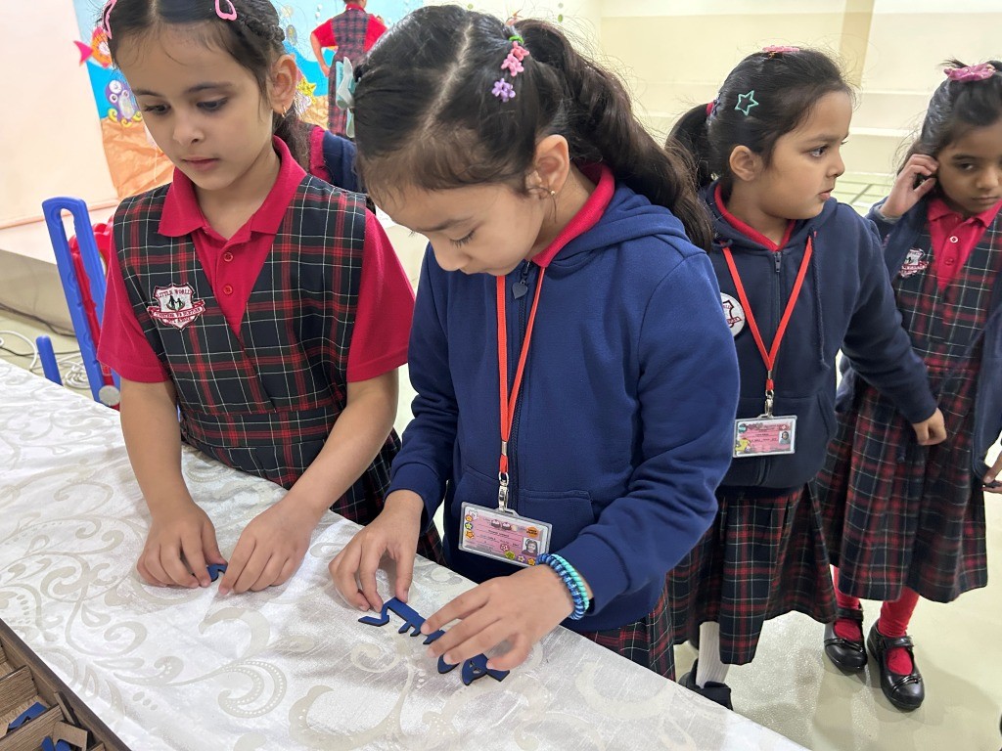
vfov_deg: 53.1
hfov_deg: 67.3
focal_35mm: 26
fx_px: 753
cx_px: 501
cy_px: 376
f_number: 1.5
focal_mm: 5.7
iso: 320
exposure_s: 1/60
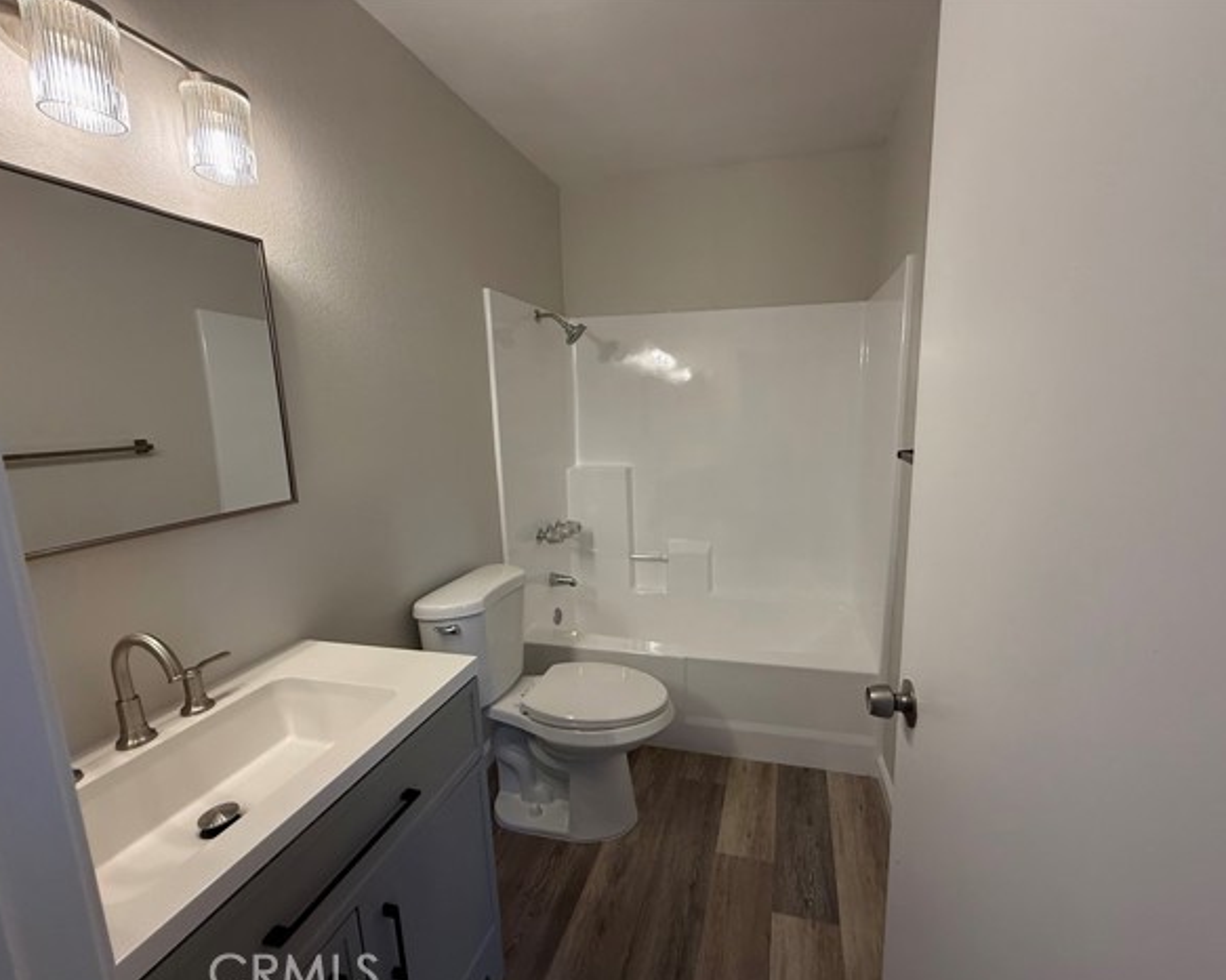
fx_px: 544
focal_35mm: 15
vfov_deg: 84.0
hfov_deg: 96.7
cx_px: 654
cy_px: 498
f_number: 2.2
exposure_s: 1/120
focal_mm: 2.22
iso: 160
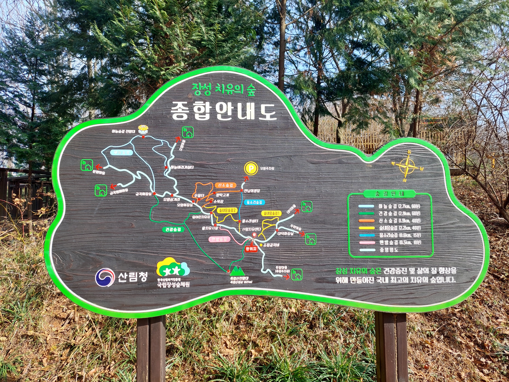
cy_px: 191
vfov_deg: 54.9
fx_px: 368
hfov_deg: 69.4
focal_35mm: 25
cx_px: 254
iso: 40
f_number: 1.8
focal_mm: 5.23
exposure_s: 1/365
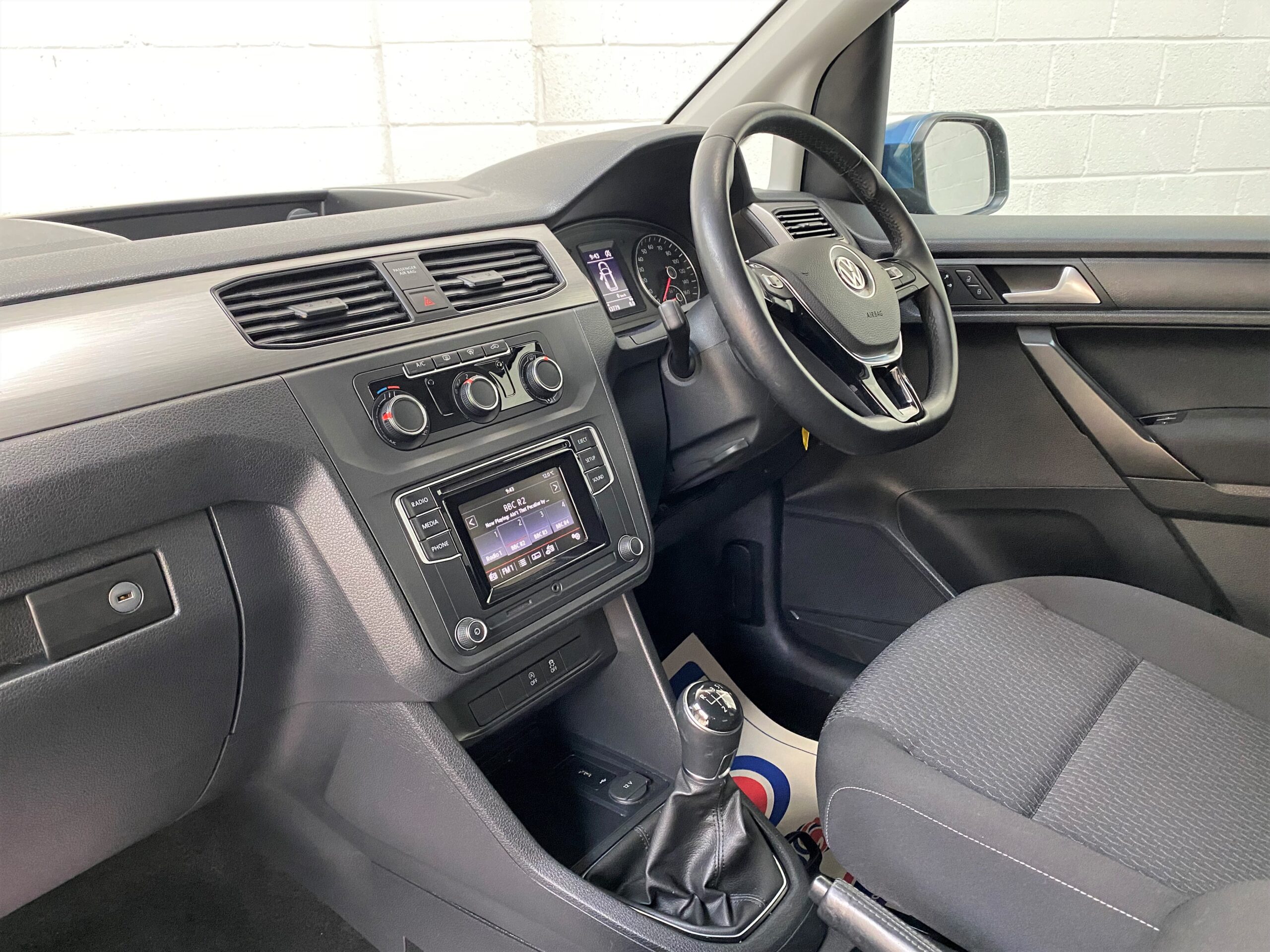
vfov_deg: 53.1
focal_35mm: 26
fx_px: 954
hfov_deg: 67.3
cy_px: 476
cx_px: 635
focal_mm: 4.25
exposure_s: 1/50
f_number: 1.8
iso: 320
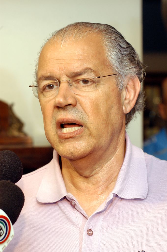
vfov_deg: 17.1
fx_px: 837
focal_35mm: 120
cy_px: 126
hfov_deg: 11.4
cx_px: 84
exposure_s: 1/90
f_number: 5.6
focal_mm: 80
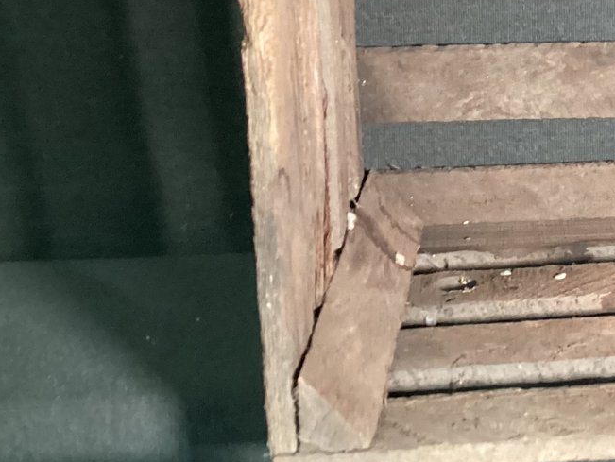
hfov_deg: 25.4
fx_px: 1280
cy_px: 33
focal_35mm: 72
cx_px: 645
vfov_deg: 20.0
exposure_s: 1/30
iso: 320
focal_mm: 3.3
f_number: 2.4
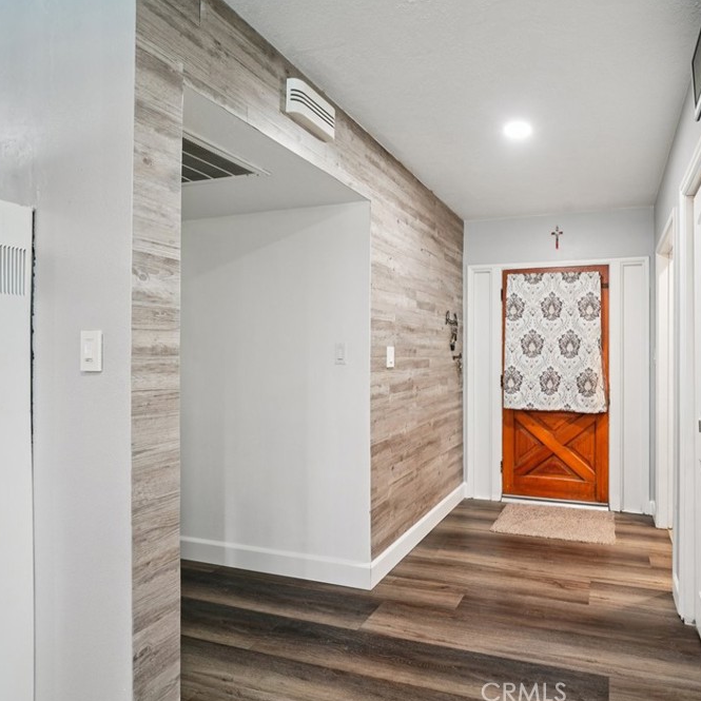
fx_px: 389
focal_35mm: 17
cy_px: 348
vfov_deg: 84.0
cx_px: 513
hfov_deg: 78.5
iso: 400
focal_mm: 13
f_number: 8
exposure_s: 1/6
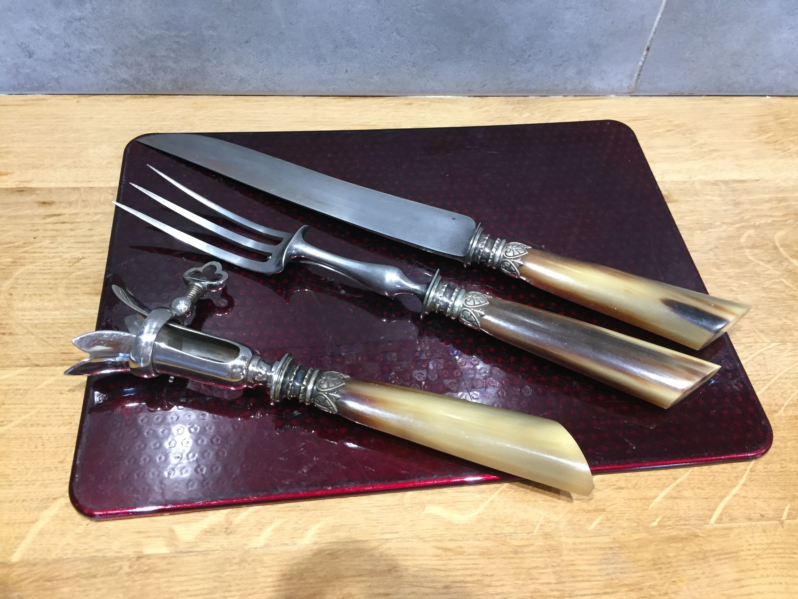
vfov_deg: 48.2
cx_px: 399
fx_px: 669
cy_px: 300
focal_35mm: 29
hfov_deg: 61.7
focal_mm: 4.15
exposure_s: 1/33
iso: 200
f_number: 2.2
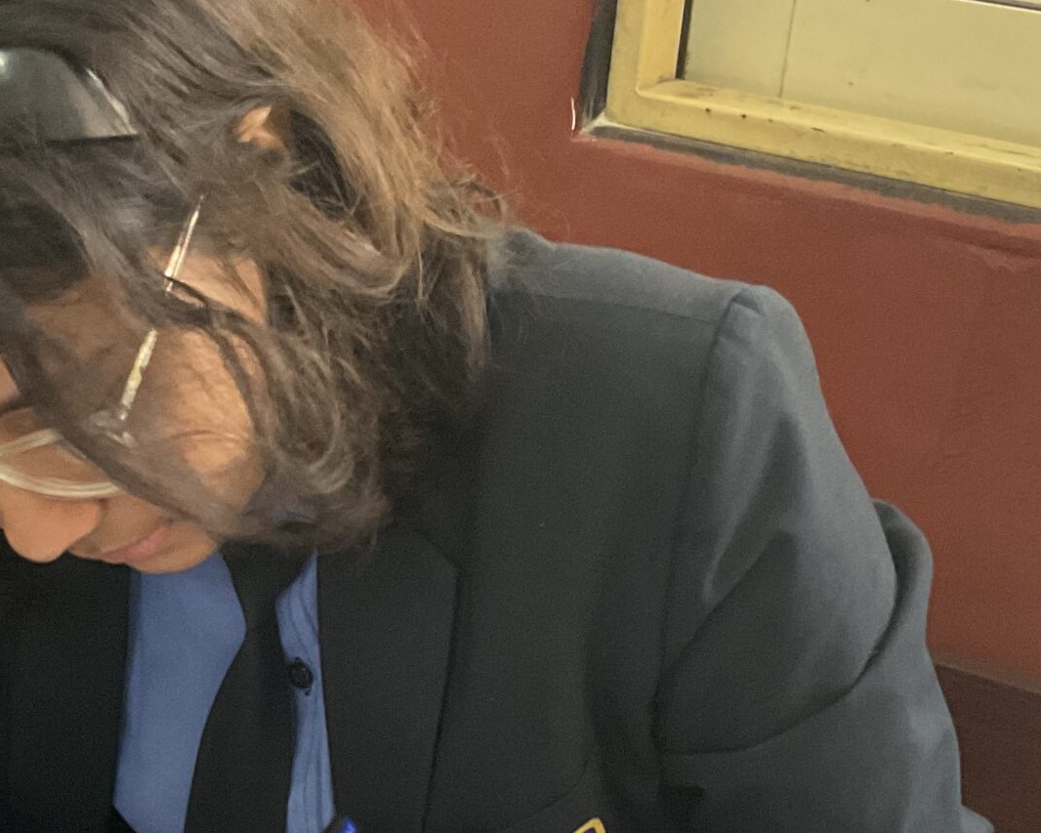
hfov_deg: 27.6
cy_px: 780
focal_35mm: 68
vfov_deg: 21.9
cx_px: 280
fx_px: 2095
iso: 80
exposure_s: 1/50
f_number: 1.8
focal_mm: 3
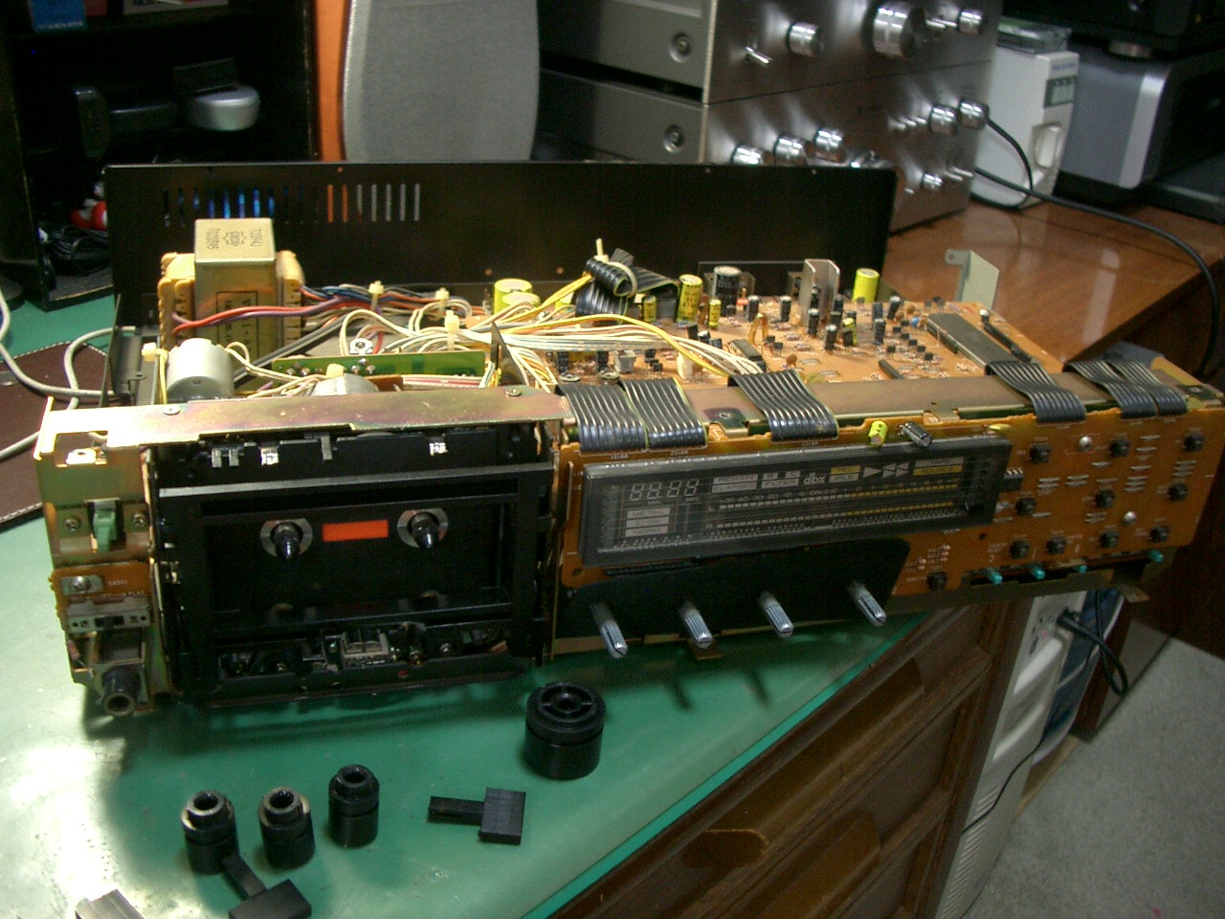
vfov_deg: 40.7
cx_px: 612
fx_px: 1239
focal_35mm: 35
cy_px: 460
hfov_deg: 52.6
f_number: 2.6
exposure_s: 1/8
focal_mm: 5.8
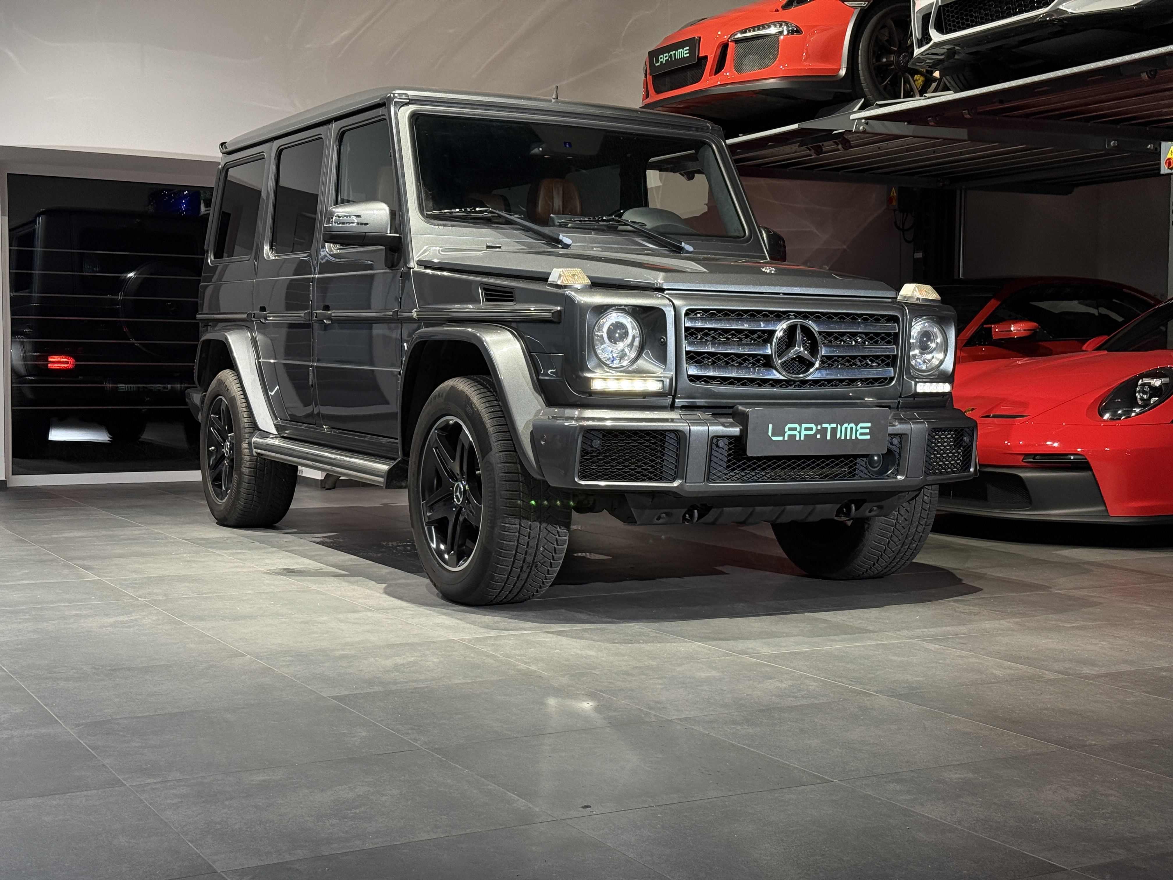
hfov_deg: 39.7
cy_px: 440
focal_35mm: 48
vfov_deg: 30.3
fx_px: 1627
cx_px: 586
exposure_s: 1/42
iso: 125
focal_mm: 6.76
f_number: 1.78
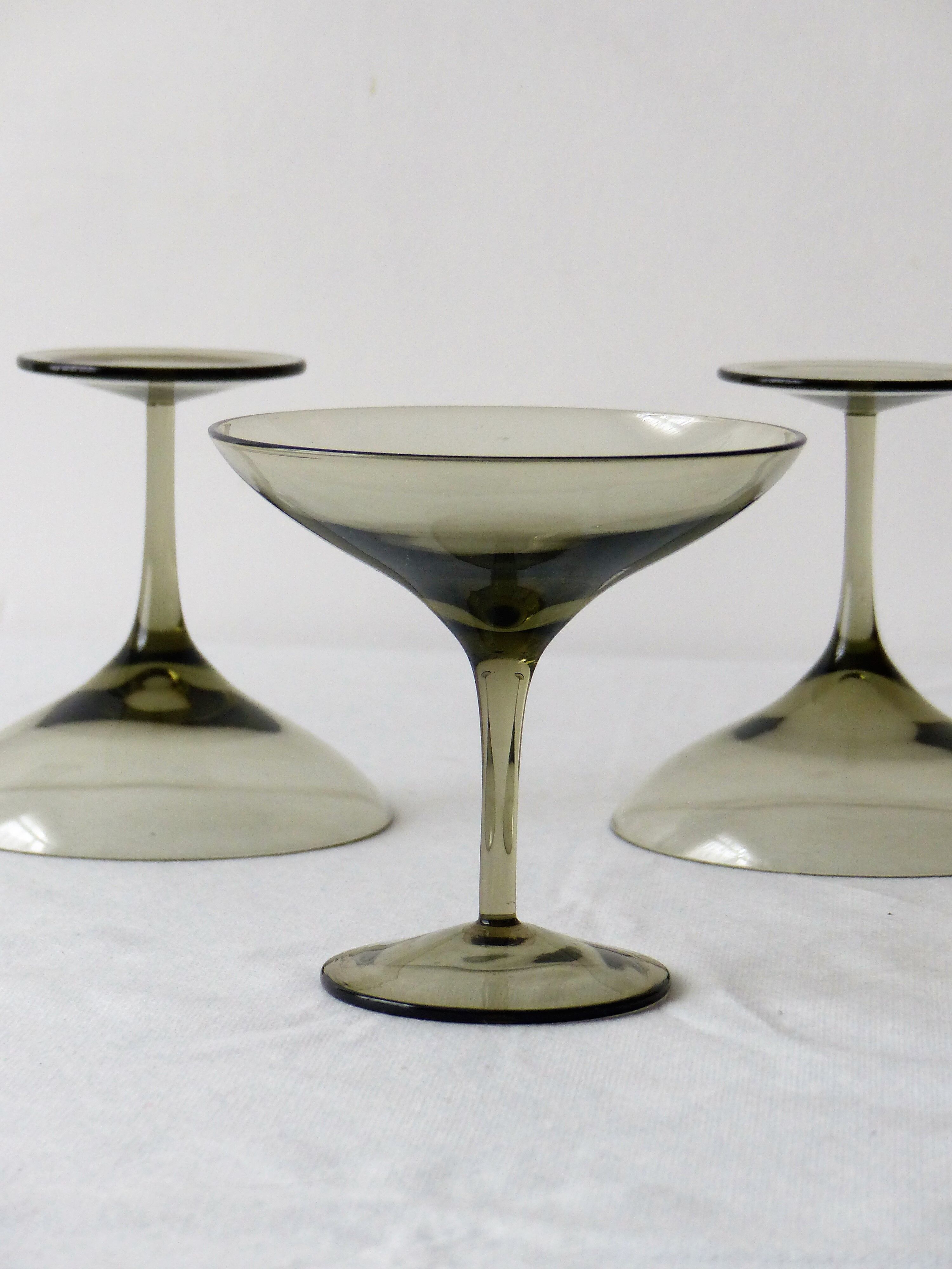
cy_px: 634
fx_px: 4144
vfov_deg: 17.4
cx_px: 476
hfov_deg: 13.1
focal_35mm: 113
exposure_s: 1/60
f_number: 2.8
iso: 200
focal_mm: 18.7
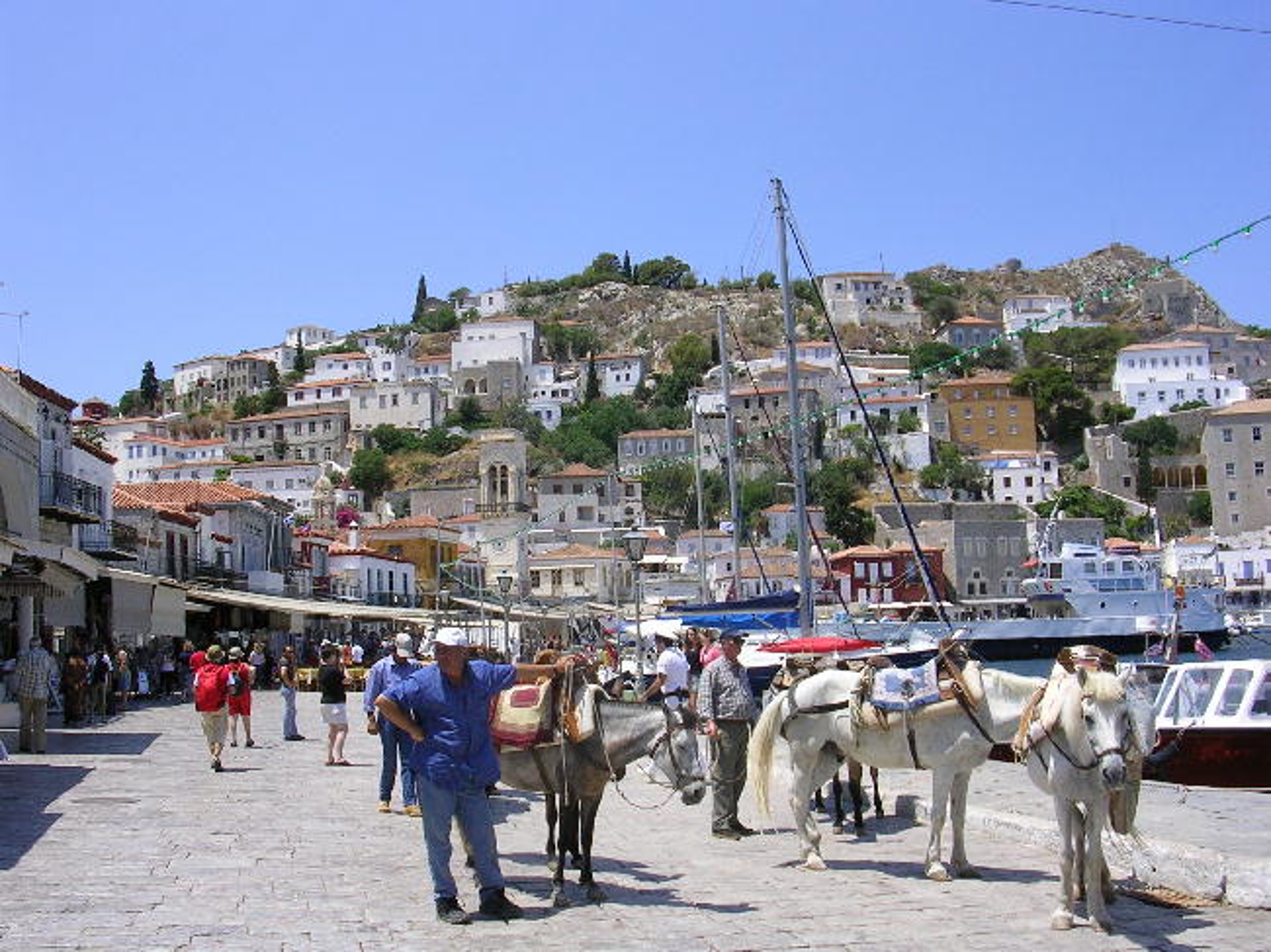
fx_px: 1395
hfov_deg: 49.0
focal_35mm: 38
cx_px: 636
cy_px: 476
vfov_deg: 37.7
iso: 50
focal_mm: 5.8
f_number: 5.6
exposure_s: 1/350
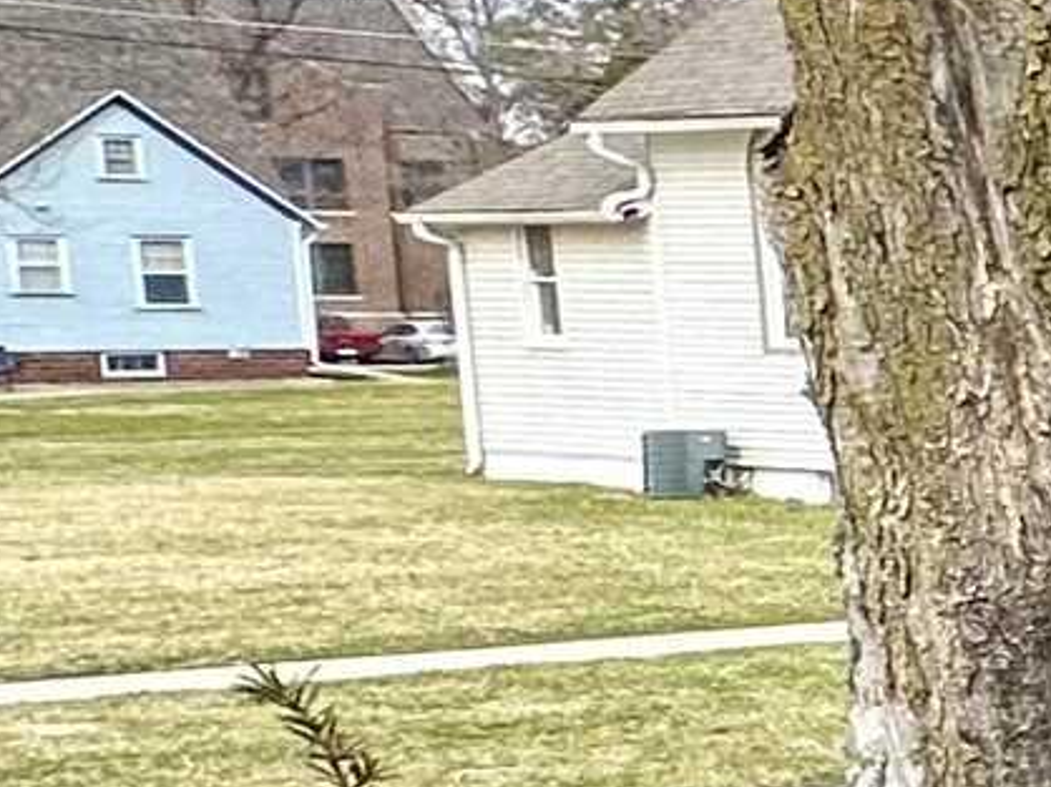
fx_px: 3125
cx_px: 3842
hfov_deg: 9.1
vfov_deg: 14.3
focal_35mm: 103
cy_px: 566
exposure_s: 1/449
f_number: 2.2
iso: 40
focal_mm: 2.22
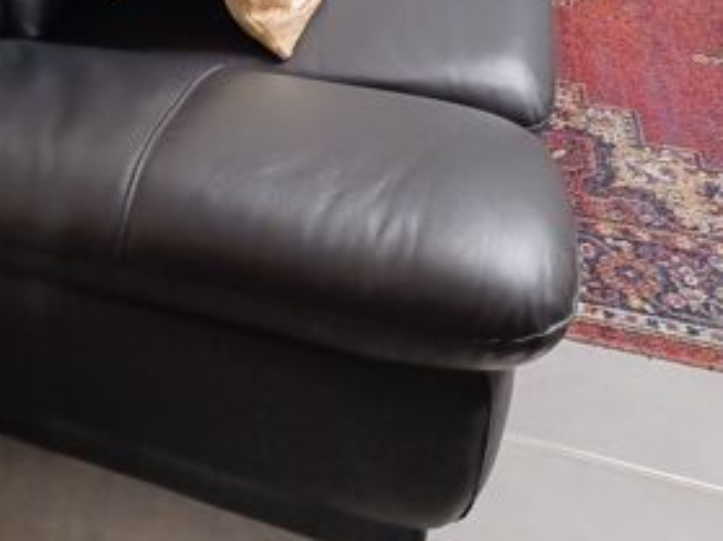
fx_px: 898
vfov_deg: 32.3
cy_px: 78
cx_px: 127
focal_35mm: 43
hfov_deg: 41.6
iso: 640
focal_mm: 4.6
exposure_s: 1/25
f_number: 1.8
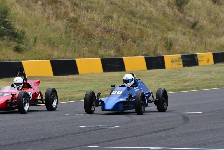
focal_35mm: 300
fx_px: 1867
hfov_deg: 6.9
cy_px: 75
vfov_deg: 4.6
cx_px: 112
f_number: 10
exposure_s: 1/640
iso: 2500
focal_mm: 200
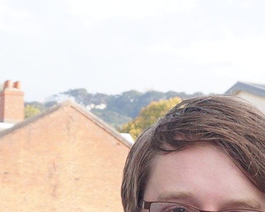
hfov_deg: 9.1
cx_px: 150
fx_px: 1663
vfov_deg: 6.9
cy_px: 493
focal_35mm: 212
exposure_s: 1/400
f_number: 8
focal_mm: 26
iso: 800
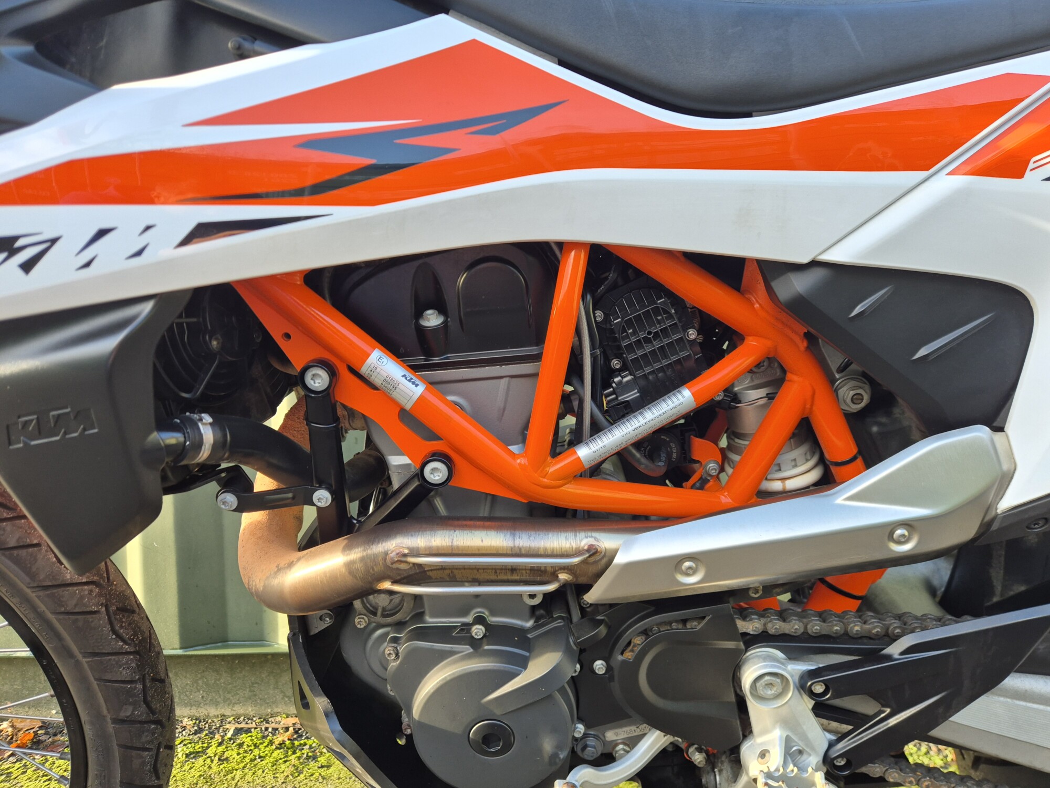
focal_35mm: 23
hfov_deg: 73.9
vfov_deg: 58.9
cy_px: 394
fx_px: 698
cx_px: 525
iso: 100
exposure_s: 1/180
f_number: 1.8
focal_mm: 5.4
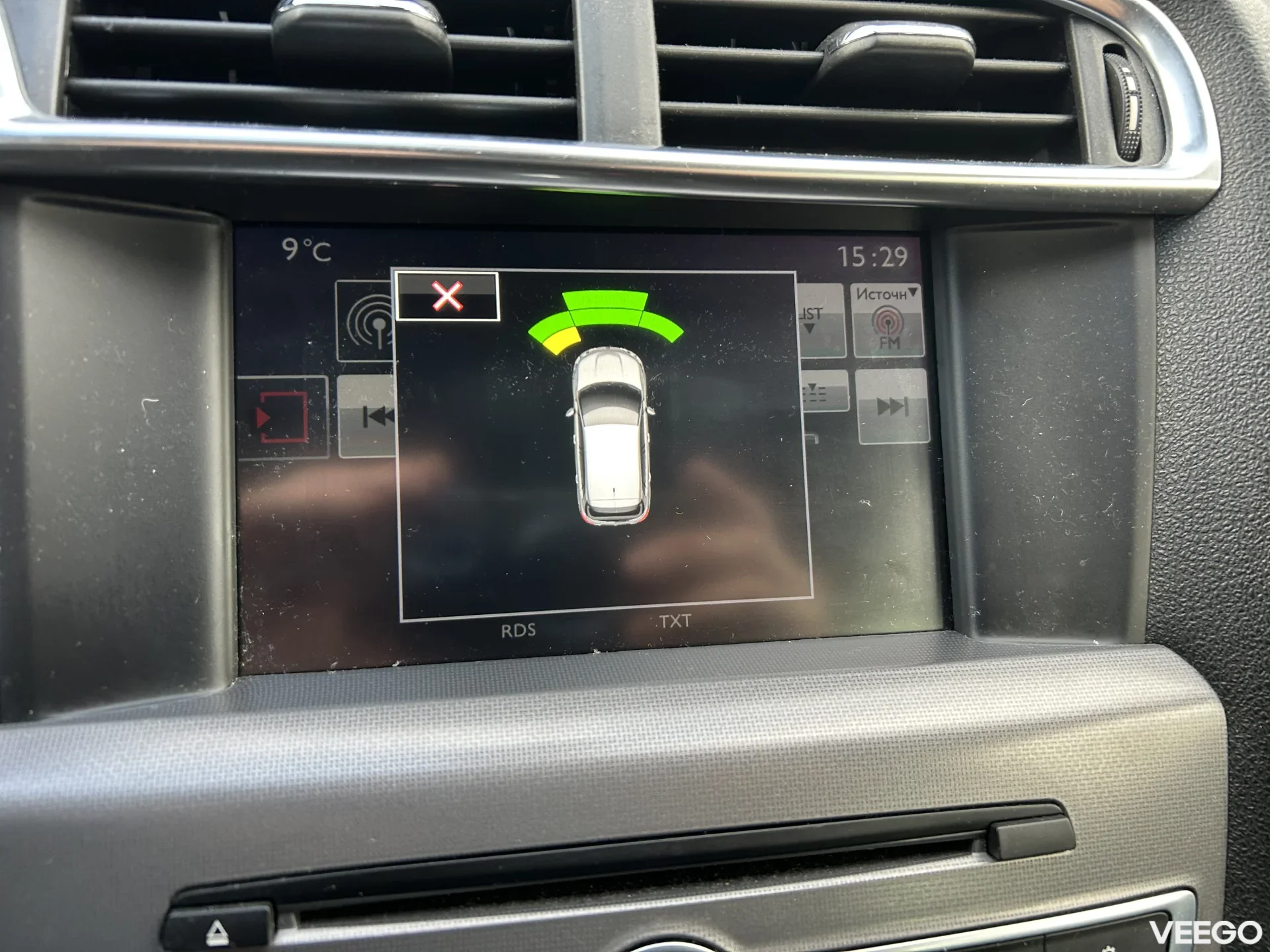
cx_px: 635
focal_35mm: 26
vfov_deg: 53.1
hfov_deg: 67.3
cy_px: 476
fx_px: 954
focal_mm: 5.7
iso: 100
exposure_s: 1/97
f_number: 1.5
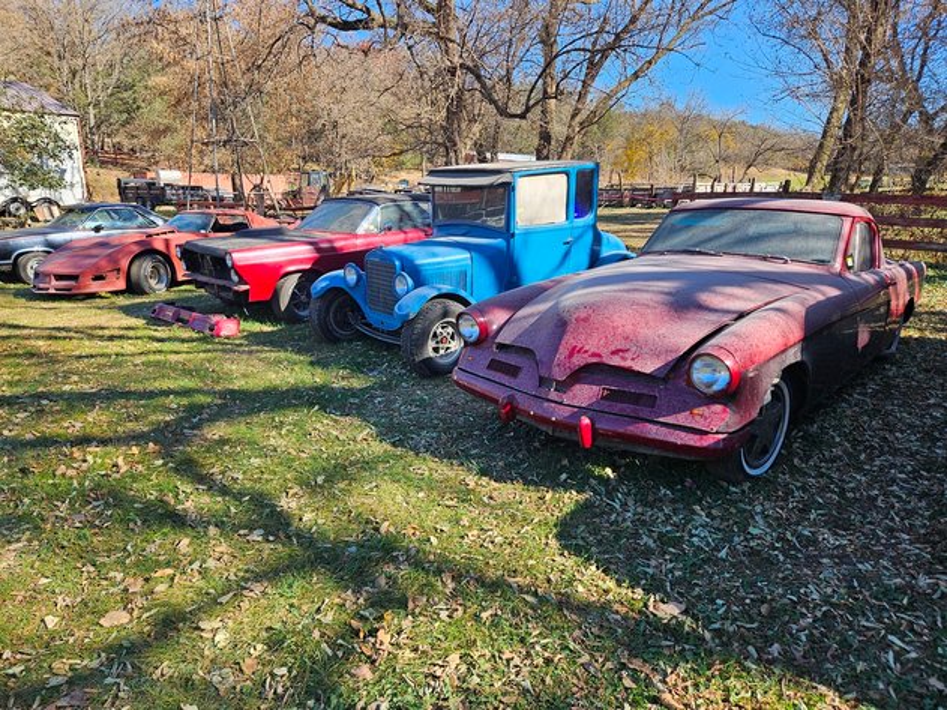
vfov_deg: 58.9
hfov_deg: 73.9
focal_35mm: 23
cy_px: 355
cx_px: 474
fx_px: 629
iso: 25
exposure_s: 1/631
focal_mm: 5.4
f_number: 1.8
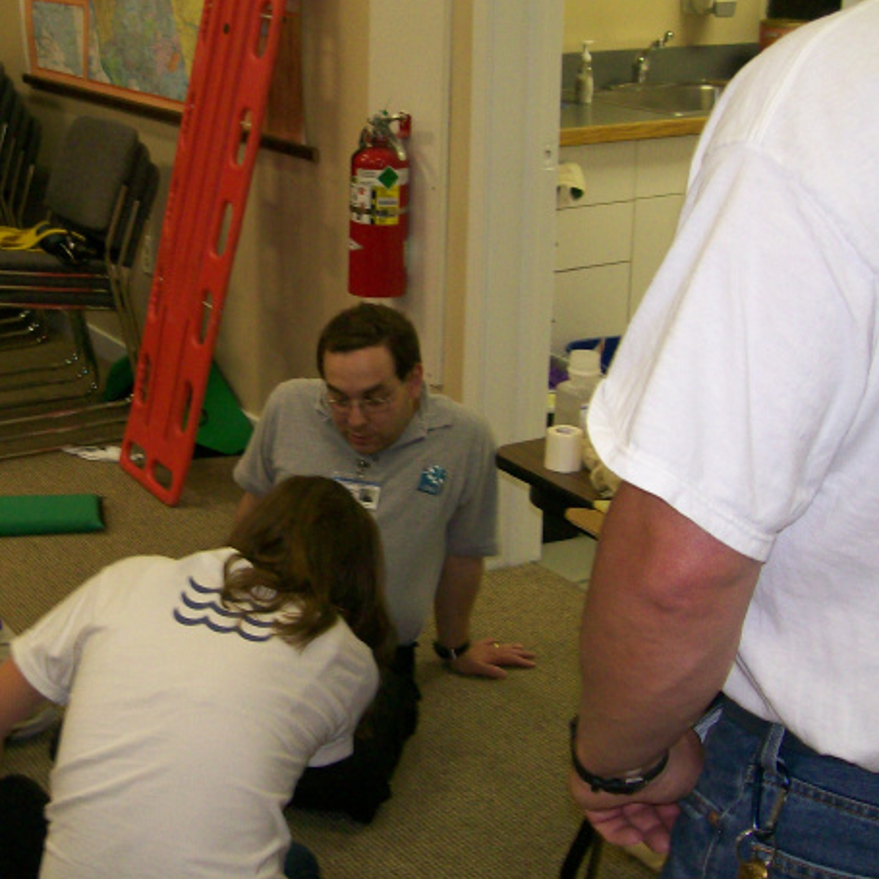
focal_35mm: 56
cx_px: 207
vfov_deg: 30.6
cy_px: 444
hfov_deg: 30.0
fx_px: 1609
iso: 140
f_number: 2.7
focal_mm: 6
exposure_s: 1/64
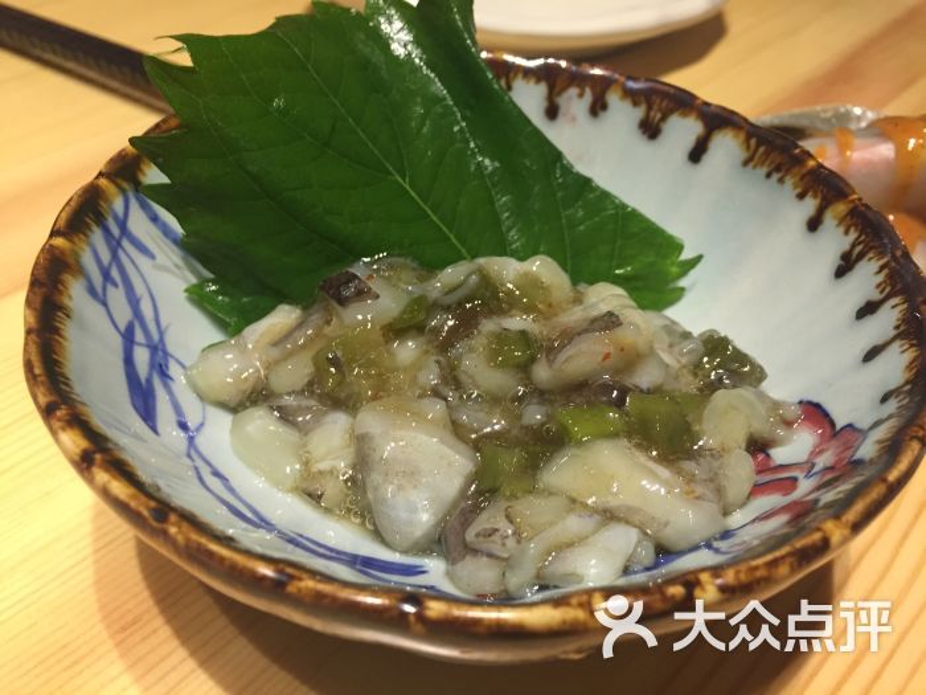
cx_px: 463
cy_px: 348
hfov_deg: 61.7
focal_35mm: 29
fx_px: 776
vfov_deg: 48.2
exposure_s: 1/33
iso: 125
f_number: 2.2
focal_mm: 4.15
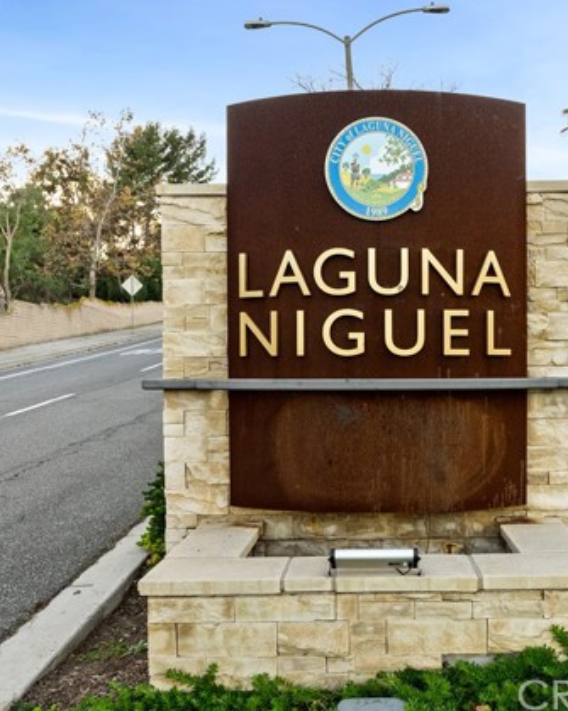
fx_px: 694
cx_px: 380
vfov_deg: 54.2
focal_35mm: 33
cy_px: 357
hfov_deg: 43.9
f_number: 9
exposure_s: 1/125
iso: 1000
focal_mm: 23
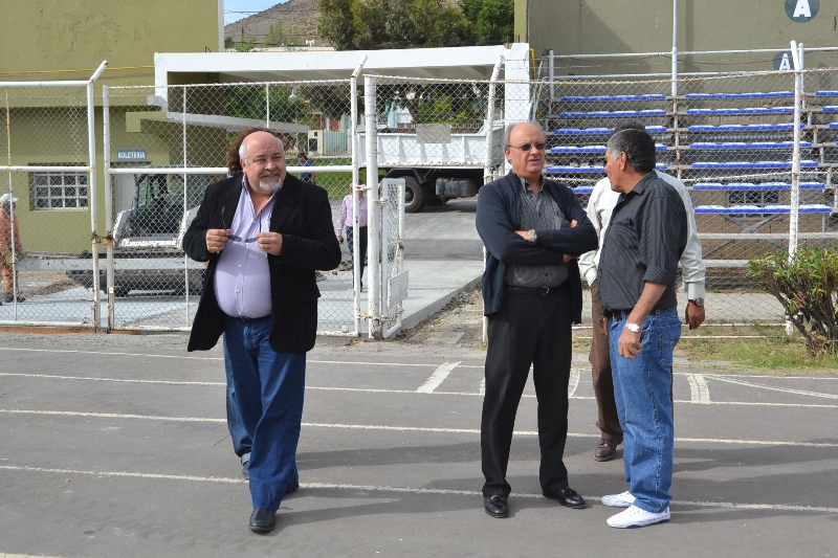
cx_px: 419
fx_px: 1117
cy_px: 279
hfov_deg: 41.1
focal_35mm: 48
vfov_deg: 28.1
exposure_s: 1/1600
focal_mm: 32
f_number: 6.3
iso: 400
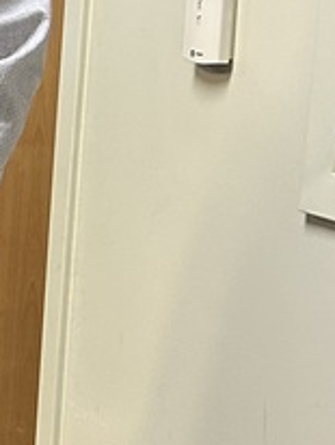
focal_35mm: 129
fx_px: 1661
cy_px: 164
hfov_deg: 10.1
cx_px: -447
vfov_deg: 15.2
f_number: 1.5
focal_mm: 5.7
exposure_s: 1/60
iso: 160
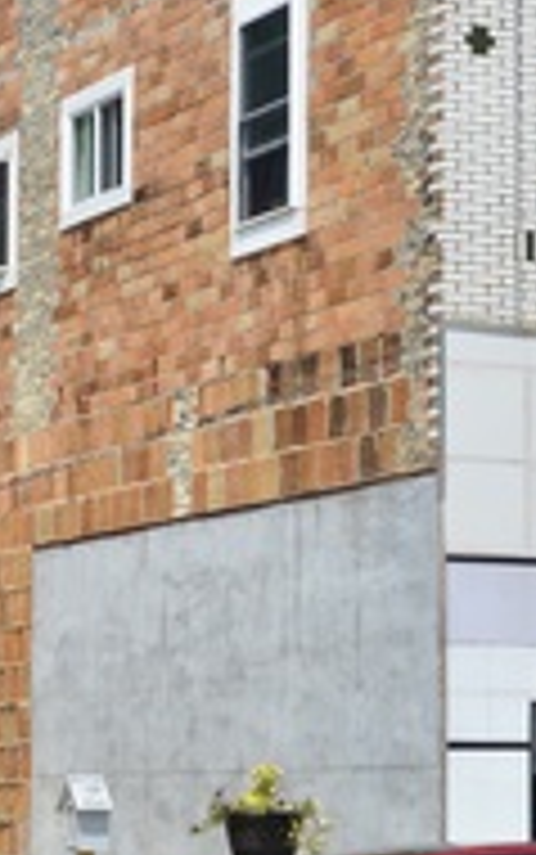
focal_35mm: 134
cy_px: 292
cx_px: 464
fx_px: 3127
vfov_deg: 15.6
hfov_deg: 9.8
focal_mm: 26
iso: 100
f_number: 9
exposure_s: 1/320
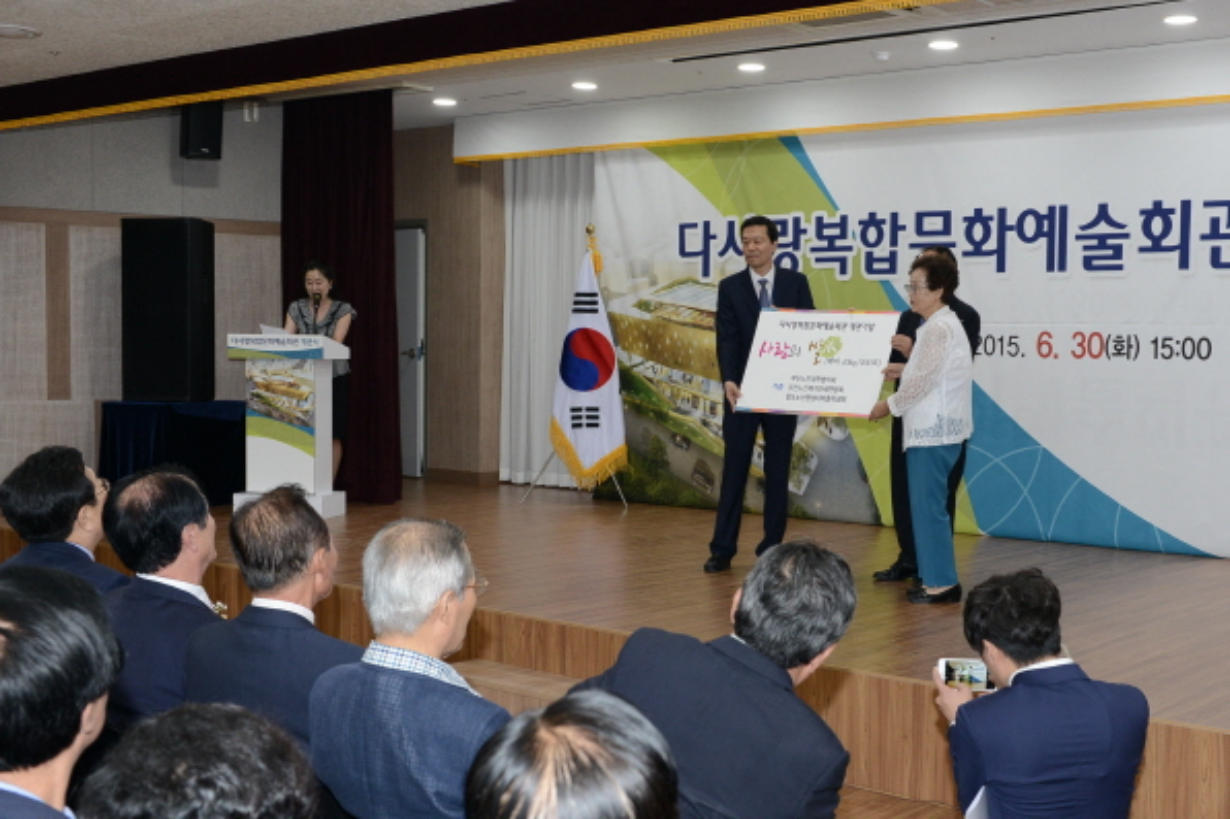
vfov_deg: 28.6
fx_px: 1605
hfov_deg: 41.5
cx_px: 797
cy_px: 443
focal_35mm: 47
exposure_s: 1/125
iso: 1250
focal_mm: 35
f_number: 6.3
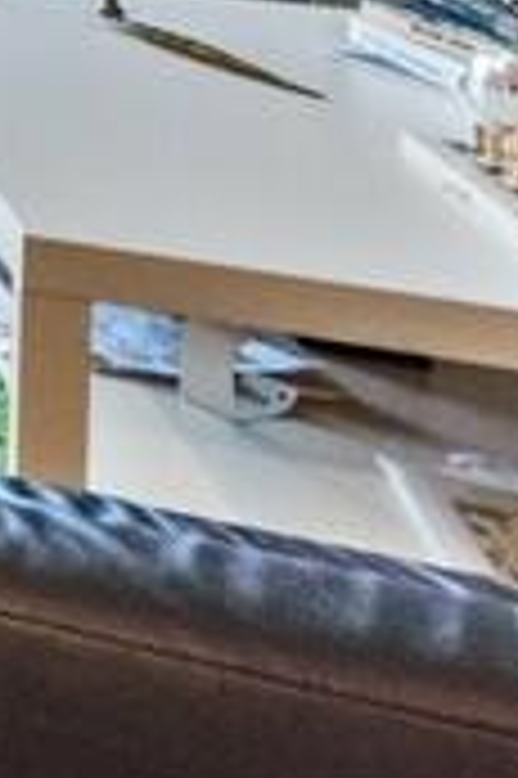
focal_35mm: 89
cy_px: -537
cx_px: -1468
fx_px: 1925
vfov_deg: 18.8
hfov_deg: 8.6
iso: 1100
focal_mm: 15
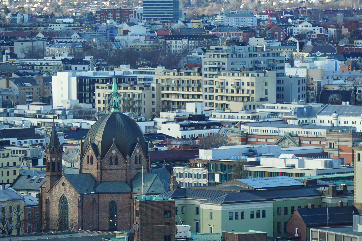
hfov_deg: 8.0
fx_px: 2574
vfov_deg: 5.4
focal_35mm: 256
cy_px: 141
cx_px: 236
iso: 200
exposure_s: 1/200
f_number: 5.6
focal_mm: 120
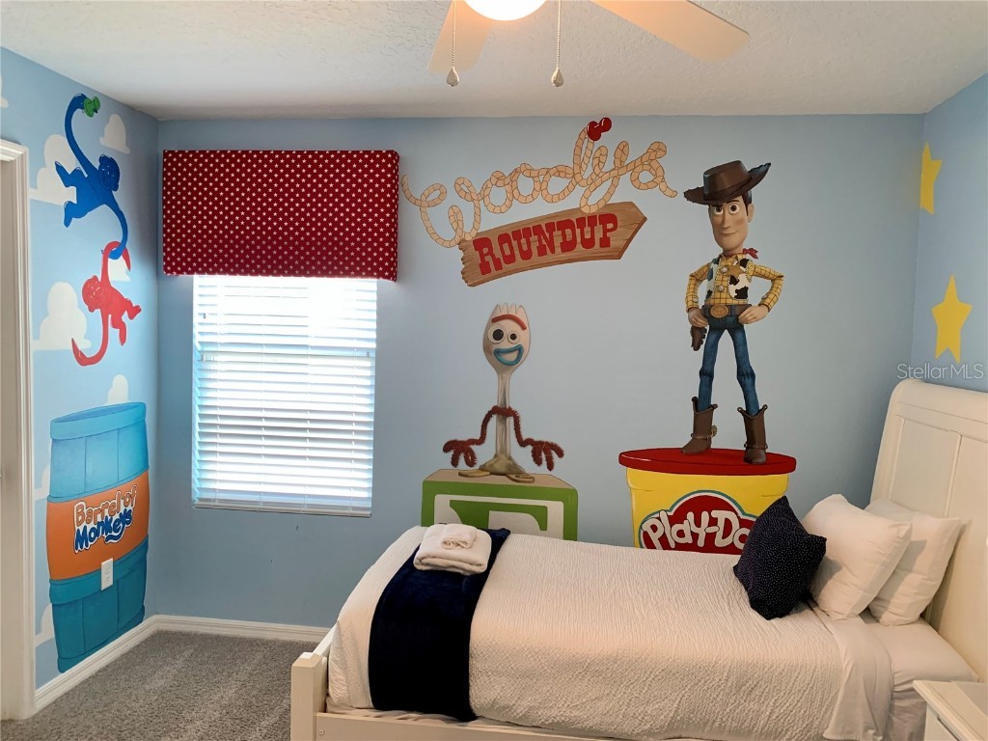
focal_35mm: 26
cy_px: 370
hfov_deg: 67.3
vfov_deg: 53.1
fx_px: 742
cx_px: 494
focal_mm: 4.25
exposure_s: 1/60
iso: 250
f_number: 1.8
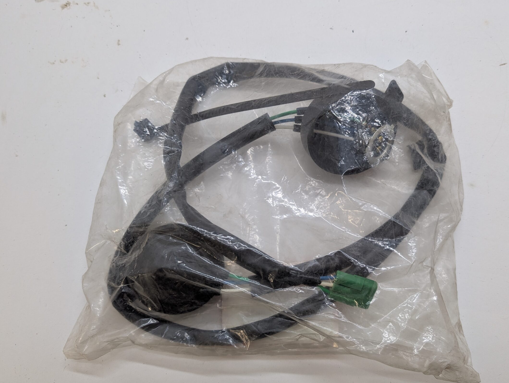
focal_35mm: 29
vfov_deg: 48.2
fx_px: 427
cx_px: 281
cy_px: 215
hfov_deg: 61.4
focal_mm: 6.9
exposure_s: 1/84.4
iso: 129
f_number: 1.68
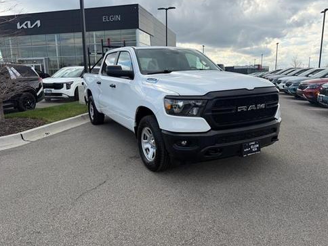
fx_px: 237
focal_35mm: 25
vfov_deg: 54.9
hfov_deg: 69.4
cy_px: 119
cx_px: 165
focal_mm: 6.76
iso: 80
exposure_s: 1/2907
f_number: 1.78
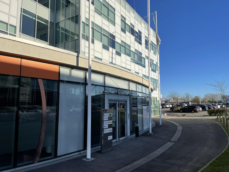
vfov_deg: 53.1
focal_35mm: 26
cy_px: 86
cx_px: 114
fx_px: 172
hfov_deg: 67.3
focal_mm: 4.2
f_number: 1.6
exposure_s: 1/4651
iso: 32
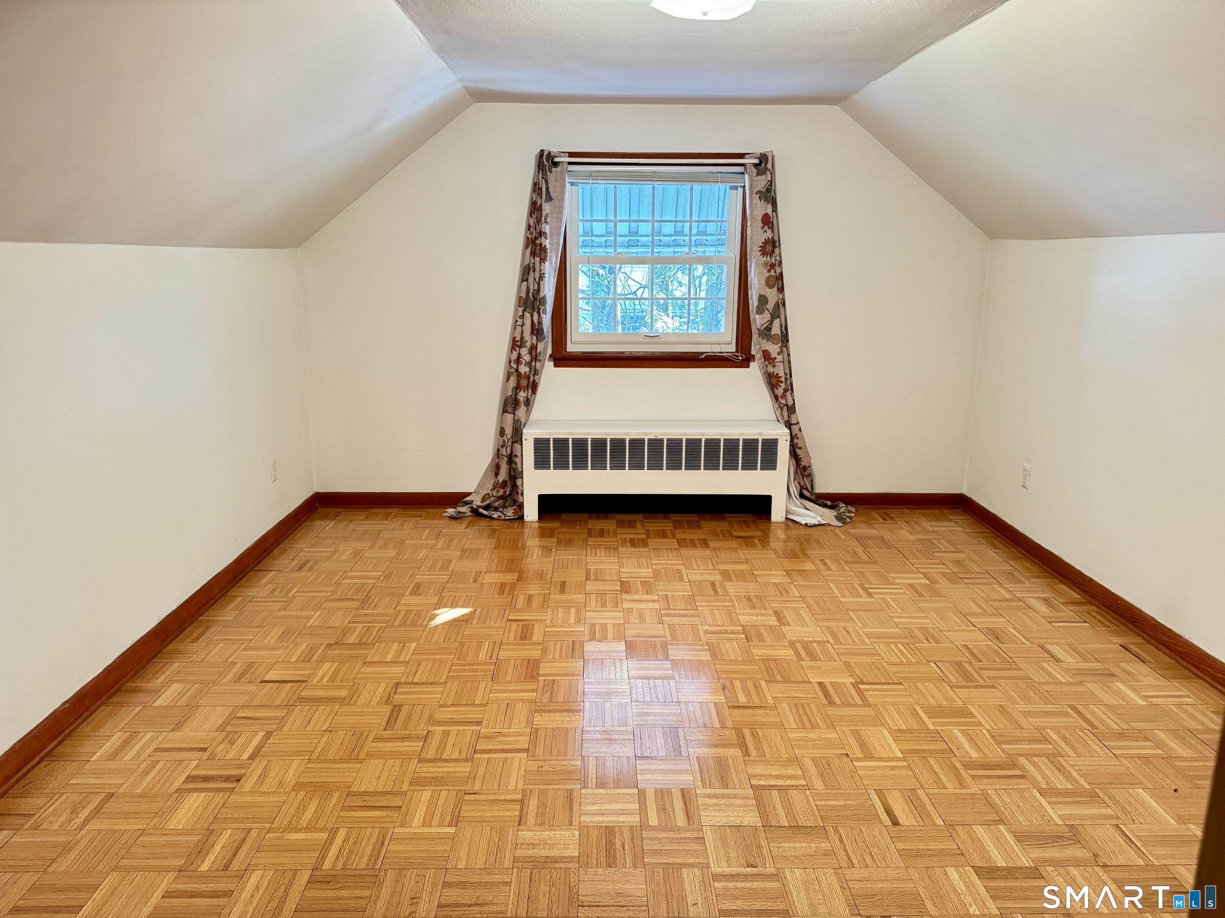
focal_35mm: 24
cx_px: 612
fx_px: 849
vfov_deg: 56.8
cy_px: 459
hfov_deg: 71.6
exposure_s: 1/40
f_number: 1.78
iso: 640
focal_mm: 6.76
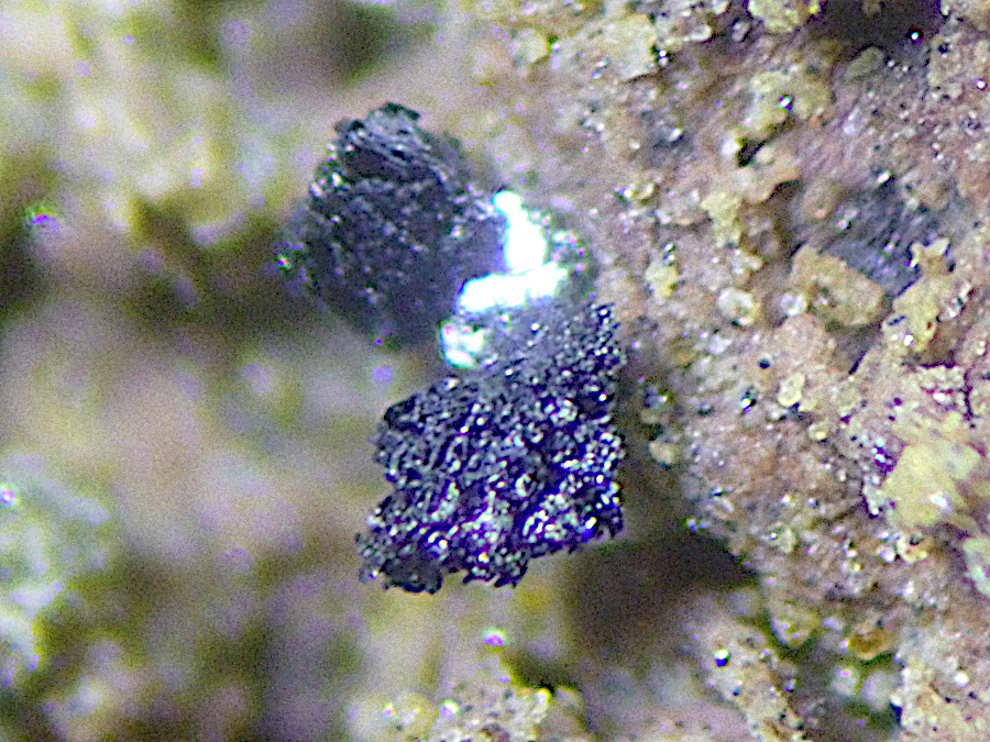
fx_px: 5720
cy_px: 371
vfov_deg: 7.4
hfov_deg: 9.9
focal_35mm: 200
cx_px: 495
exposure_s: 1/15
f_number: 5.7
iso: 400
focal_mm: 18
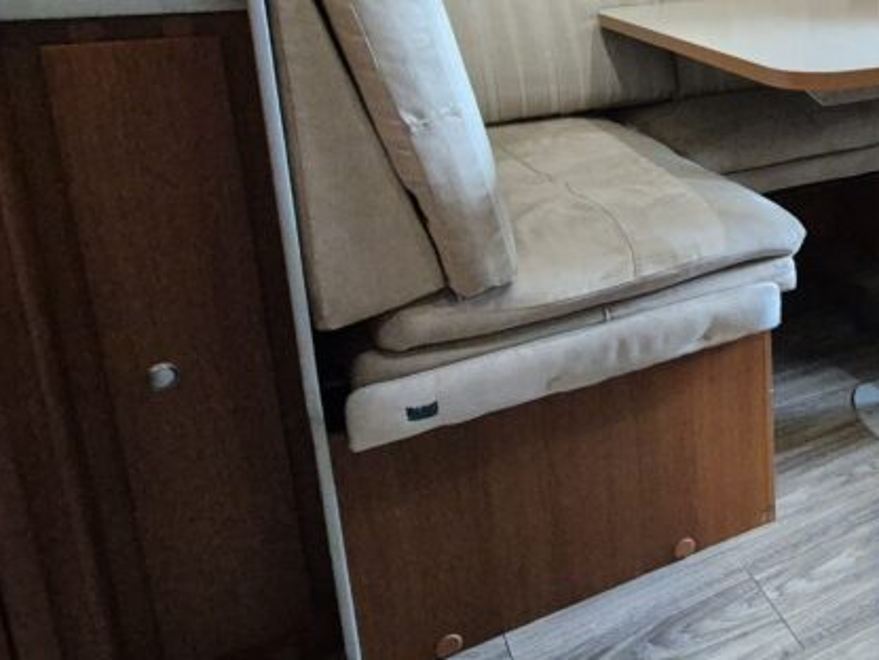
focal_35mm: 32
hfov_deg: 46.8
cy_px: 102
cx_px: 890
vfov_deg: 41.6
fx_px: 813
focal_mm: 2.2
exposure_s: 1/50
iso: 1600
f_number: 2.2
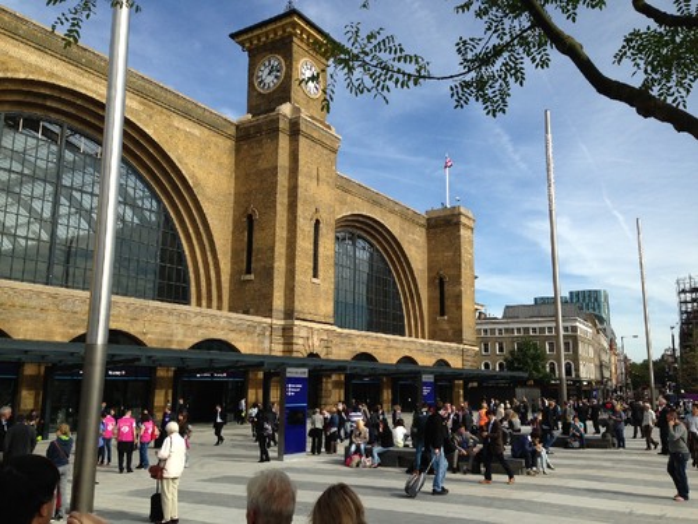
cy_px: 262
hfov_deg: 55.4
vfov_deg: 42.9
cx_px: 349
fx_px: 665
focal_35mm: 33
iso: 64
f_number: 2.4
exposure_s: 1/1869
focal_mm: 4.13
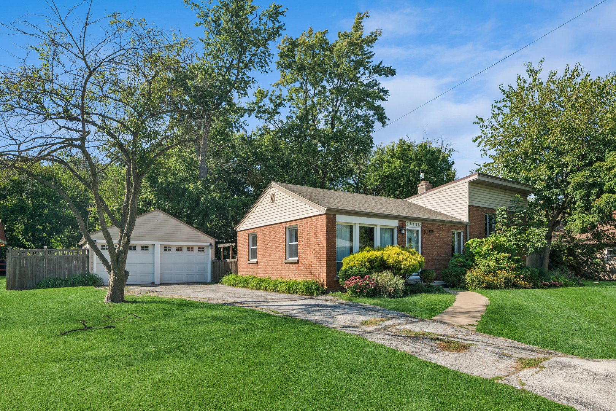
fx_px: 325
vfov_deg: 64.6
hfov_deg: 86.9
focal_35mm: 19
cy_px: 206
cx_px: 308
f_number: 10
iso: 250
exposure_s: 1/160
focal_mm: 13
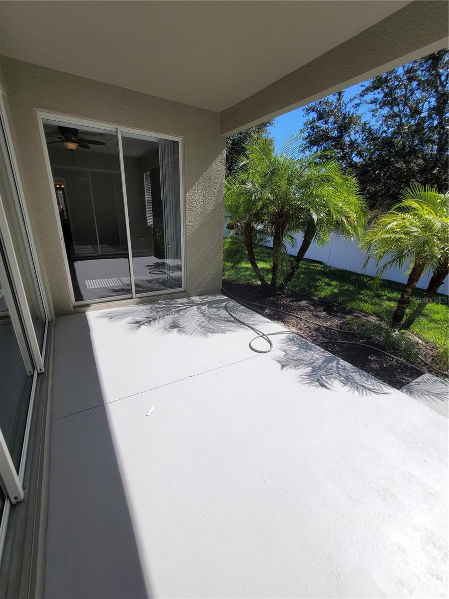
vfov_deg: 106.2
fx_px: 225
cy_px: 300
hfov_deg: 89.9
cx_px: 224
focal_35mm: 13
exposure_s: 1/2271
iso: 64
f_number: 2.2
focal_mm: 2.2
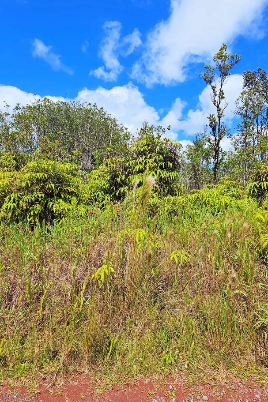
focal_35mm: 19
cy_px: 192
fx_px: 212
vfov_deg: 86.9
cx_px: 143
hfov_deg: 64.5
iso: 50
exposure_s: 1/3050
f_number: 2.2
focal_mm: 2.2
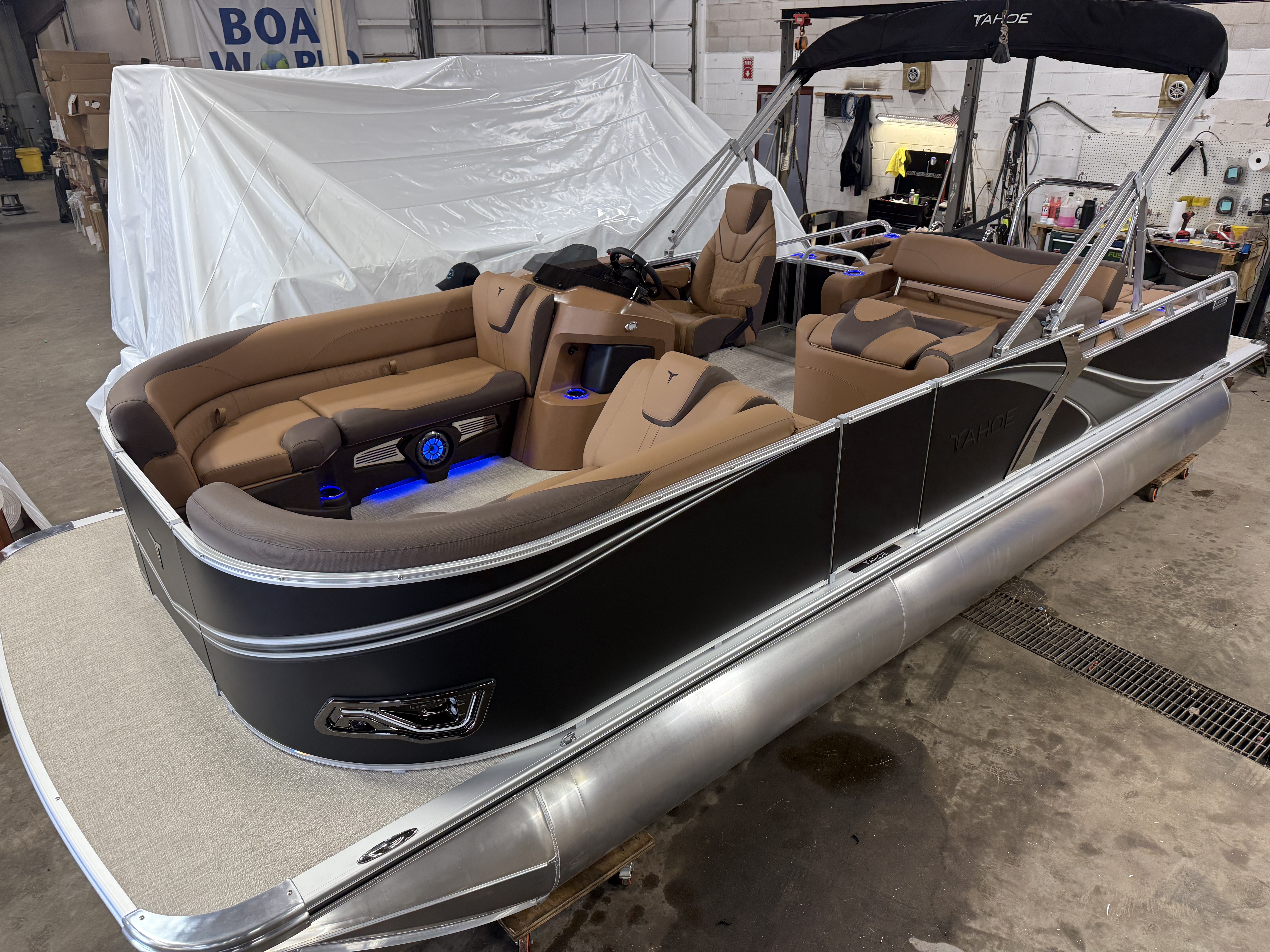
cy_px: 476
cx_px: 635
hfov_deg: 71.6
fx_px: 881
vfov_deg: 56.8
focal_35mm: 24
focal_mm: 6.76
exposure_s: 1/120
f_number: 1.78
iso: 160
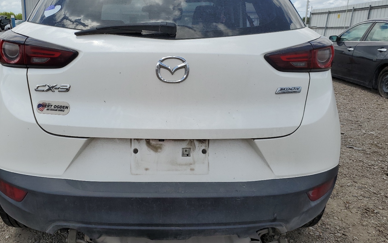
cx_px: 162
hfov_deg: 57.8
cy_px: 124
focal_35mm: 33
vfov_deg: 38.3
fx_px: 349
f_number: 1.5
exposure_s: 1/3333
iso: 50
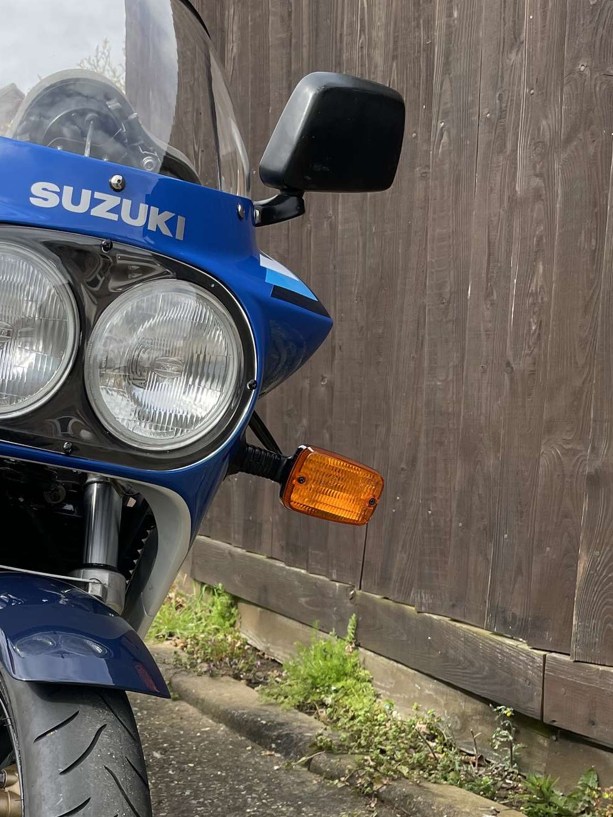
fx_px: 1251
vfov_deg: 35.0
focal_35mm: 53
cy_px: 662
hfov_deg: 26.4
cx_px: 38
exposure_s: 1/1062
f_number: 1.6
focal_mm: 4.2
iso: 32
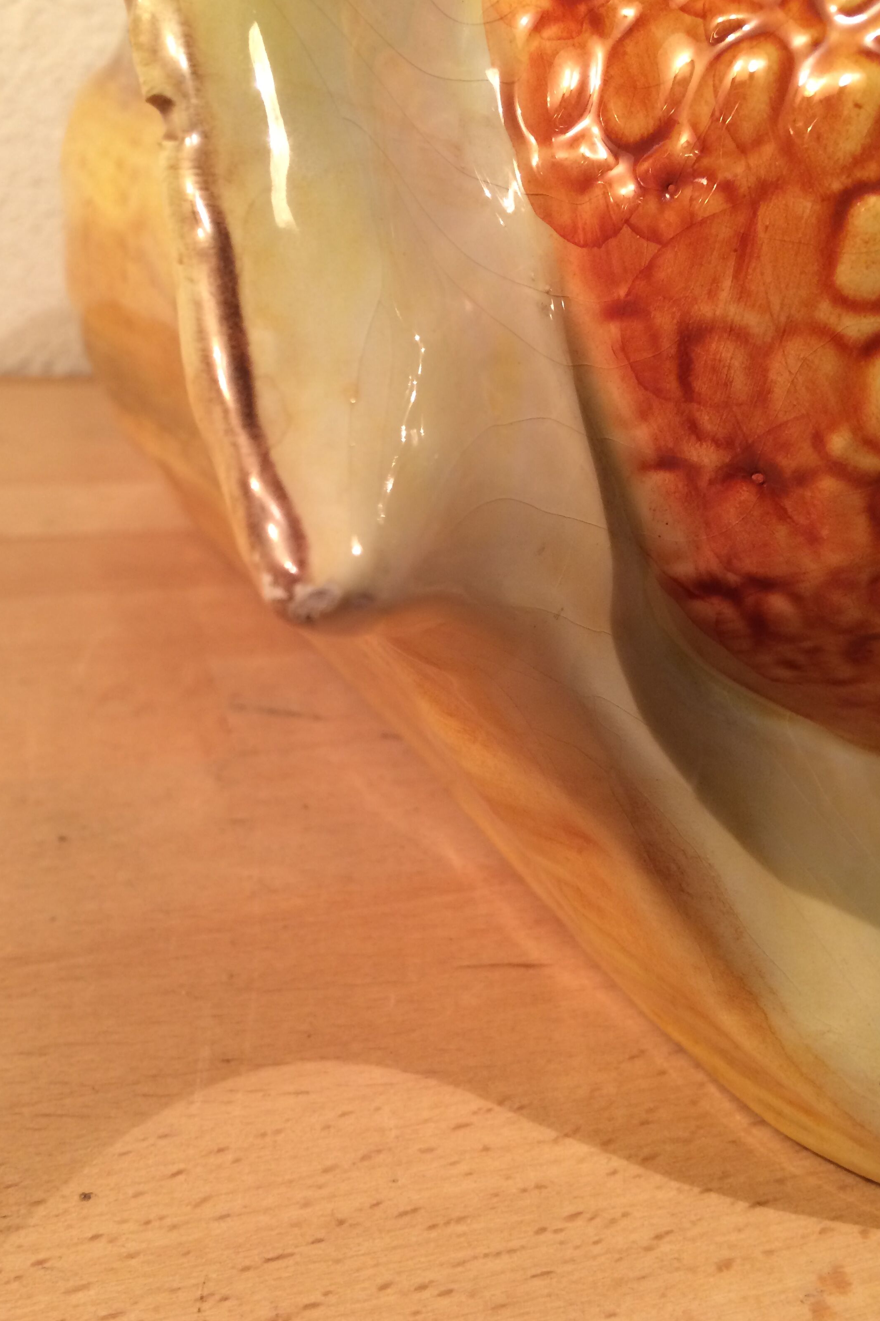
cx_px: 460
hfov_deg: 42.3
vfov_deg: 60.3
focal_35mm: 31
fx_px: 1137
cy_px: 664
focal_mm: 4.15
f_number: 2.2
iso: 64
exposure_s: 1/33
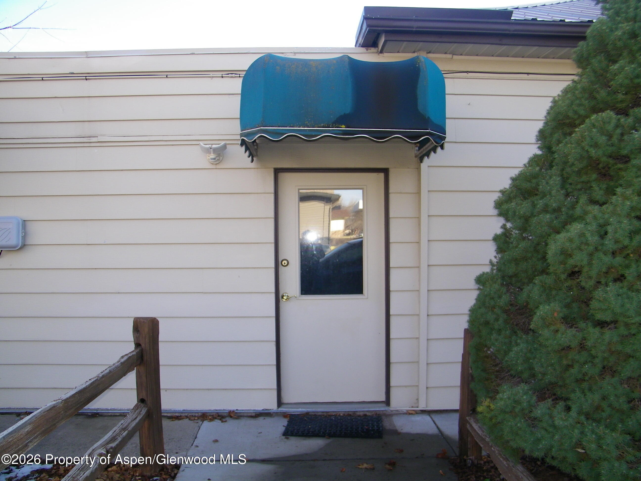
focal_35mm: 28
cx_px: 320
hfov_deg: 63.4
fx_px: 518
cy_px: 240
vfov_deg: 49.7
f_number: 3.5
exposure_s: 1/125
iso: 80
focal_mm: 5
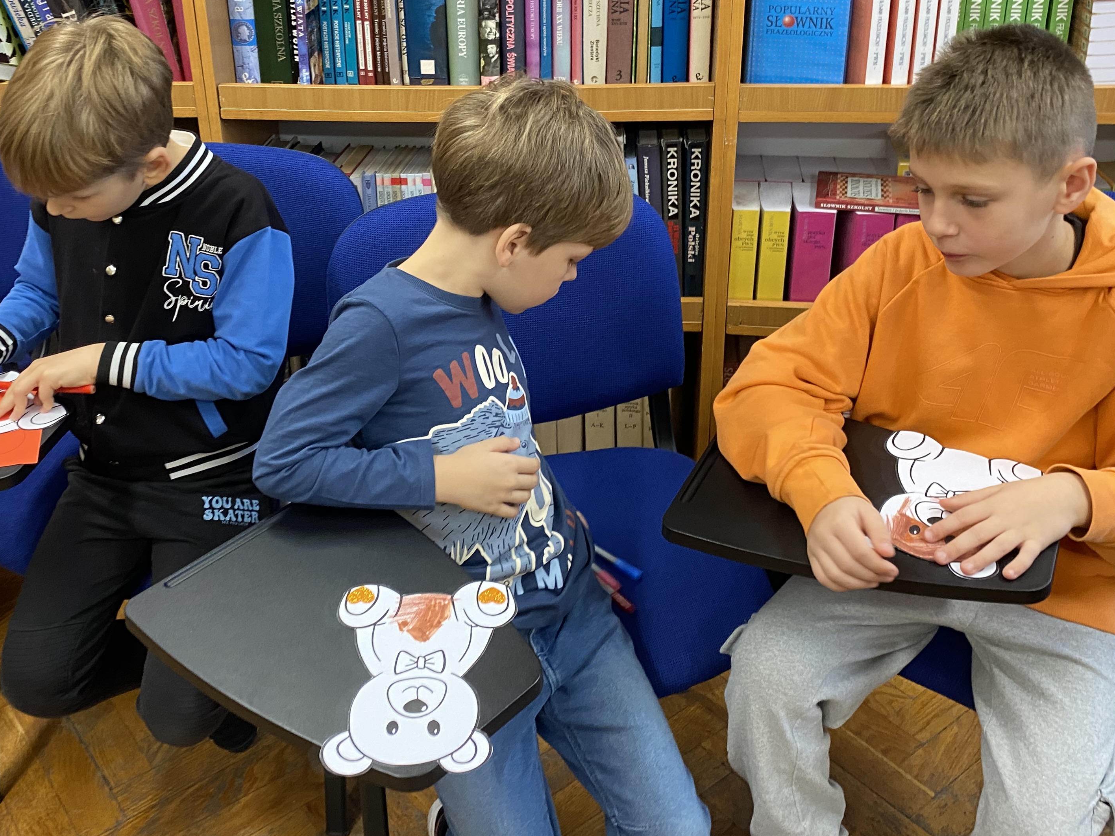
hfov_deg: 50.0
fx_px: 1192
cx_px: 477
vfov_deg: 38.3
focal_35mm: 37
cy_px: 287
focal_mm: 4.25
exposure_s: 1/60
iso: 200
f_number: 1.8
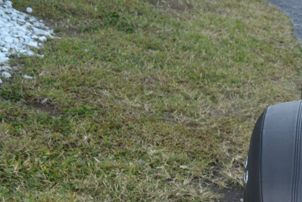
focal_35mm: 99
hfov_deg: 18.9
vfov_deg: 13.7
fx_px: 831
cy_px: 169
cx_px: 409
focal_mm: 24
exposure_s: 1/125
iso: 180
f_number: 5.6
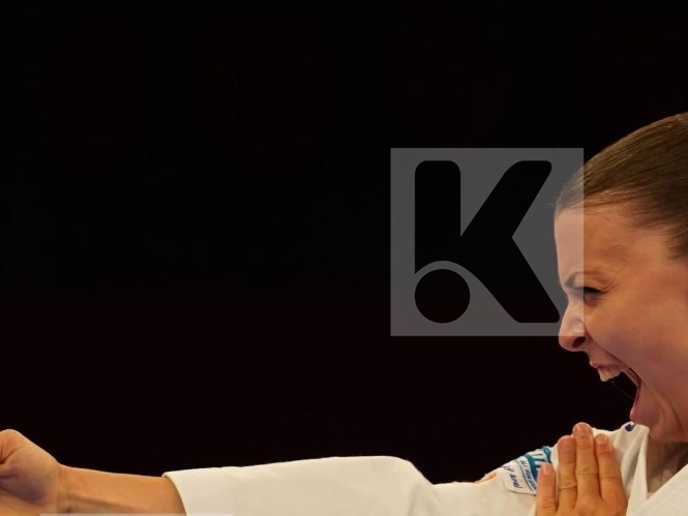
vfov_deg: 1.9
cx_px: 487
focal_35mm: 781
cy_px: 608
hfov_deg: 2.5
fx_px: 15525
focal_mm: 200
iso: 800
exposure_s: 1/500
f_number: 2.8
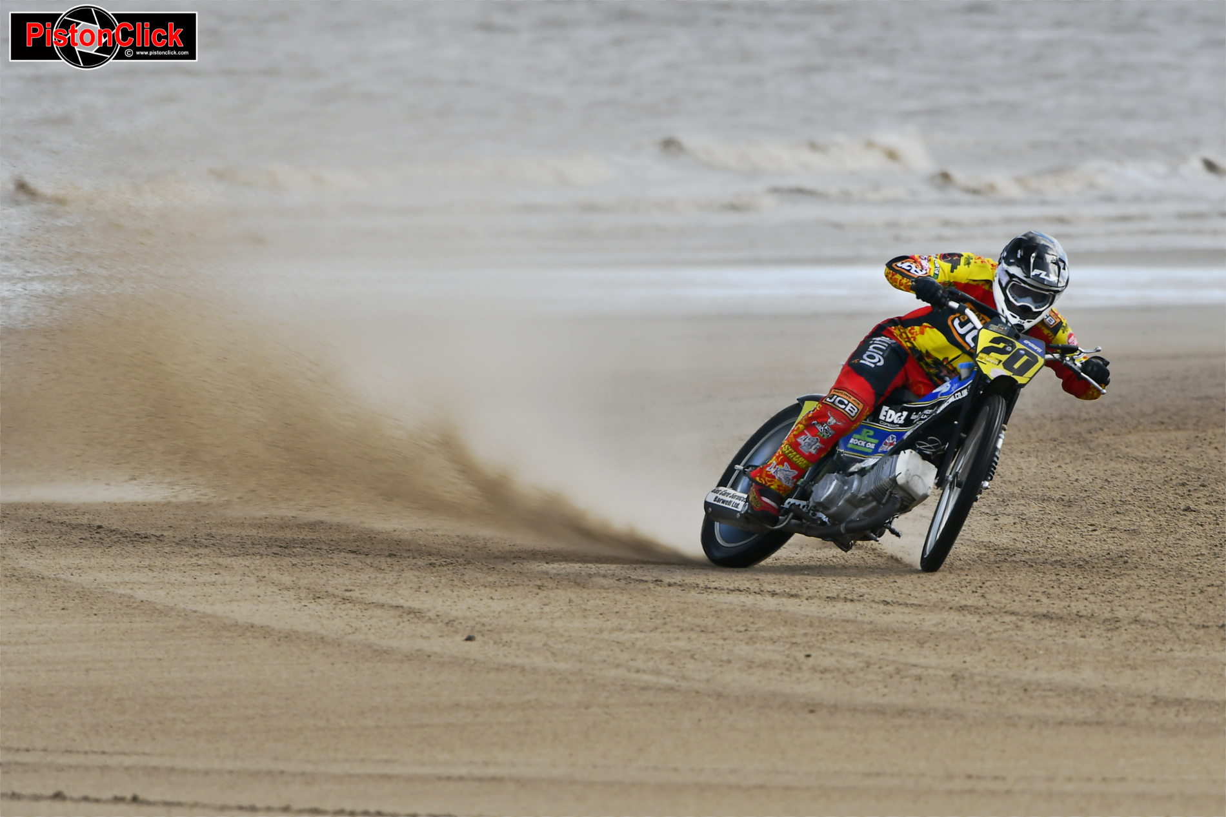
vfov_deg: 2.4
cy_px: 408
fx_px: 19407
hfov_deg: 3.6
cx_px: 613
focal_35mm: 570
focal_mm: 380
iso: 125
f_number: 6.3
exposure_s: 1/250
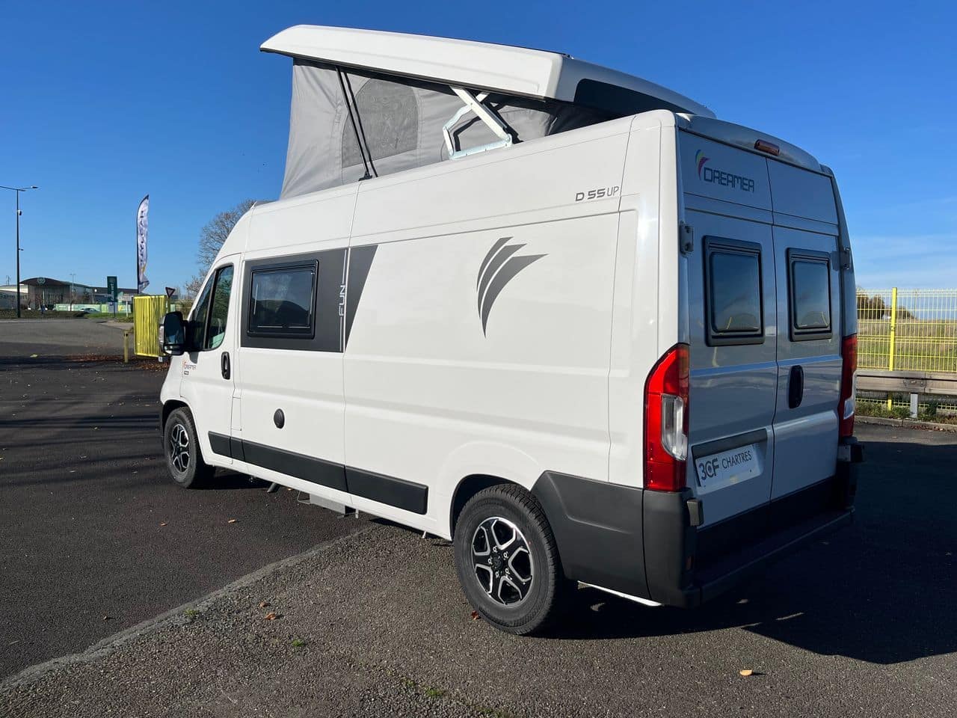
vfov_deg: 53.1
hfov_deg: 67.3
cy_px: 359
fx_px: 719
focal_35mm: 26
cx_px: 478
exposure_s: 1/8403
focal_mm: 5.1
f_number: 1.6
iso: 50
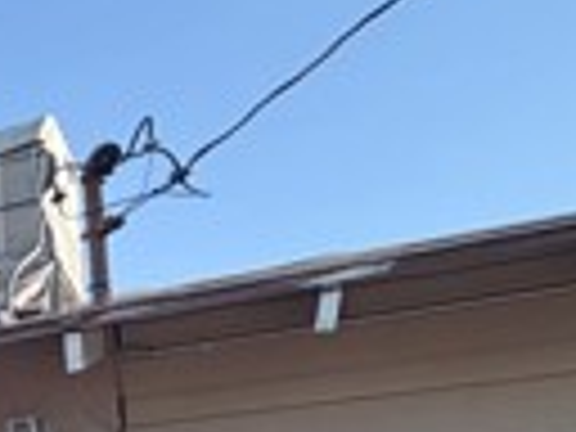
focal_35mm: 70
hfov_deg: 15.4
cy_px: 590
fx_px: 1165
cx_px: -788
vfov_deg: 19.1
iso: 40
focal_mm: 2.22
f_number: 2.2
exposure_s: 1/540
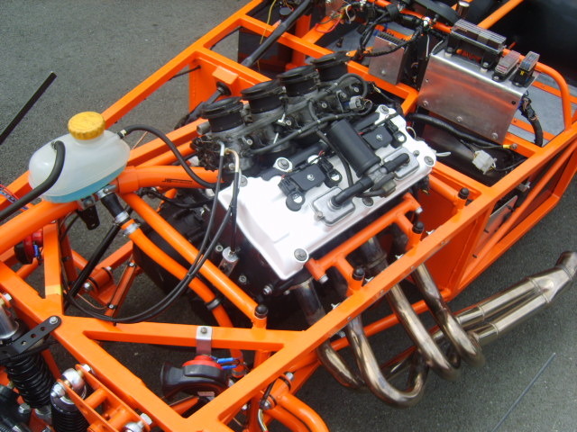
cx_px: 288
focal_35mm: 35
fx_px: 583
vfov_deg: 40.7
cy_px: 216
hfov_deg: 52.6
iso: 50
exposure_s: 1/750
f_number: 2.8
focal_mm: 7.4
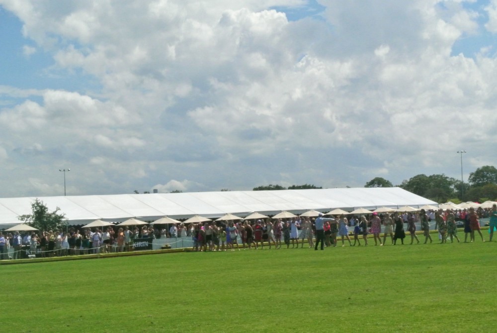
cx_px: 248
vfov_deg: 16.9
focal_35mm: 81
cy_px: 166
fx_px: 1119
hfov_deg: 25.0
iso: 3200
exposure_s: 1/4000
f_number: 16
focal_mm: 30
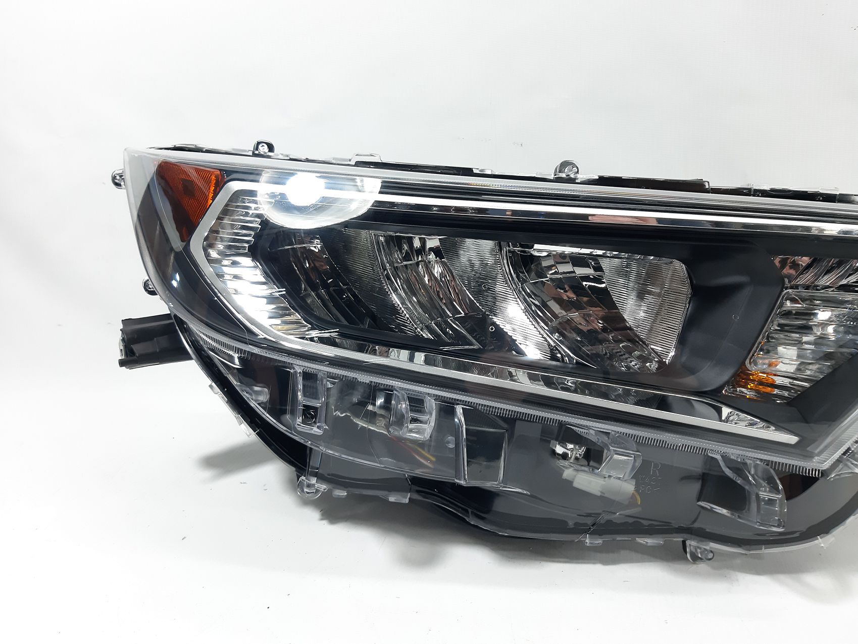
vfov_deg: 51.3
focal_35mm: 27
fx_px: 669
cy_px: 322
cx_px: 429
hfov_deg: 65.3
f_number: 1.7
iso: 100
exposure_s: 1/50
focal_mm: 3.93
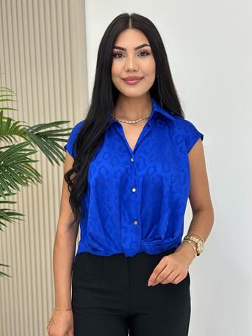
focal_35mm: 56
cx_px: 129
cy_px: 184
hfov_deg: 26.1
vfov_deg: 34.3
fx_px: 543
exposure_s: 1/147
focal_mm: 6.86
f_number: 1.78
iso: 64
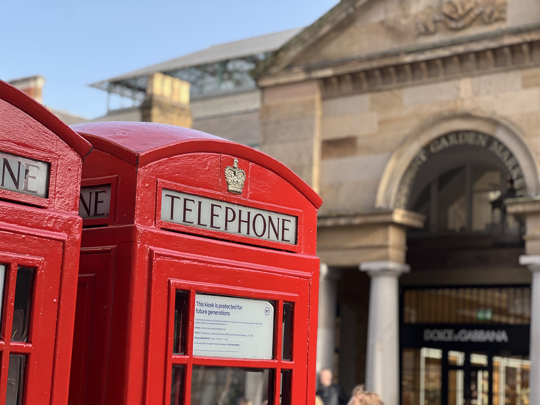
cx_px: 270
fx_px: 1201
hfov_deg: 25.3
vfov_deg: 19.1
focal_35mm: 77
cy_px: 202
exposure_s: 1/121
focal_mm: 9
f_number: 2.8
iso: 40
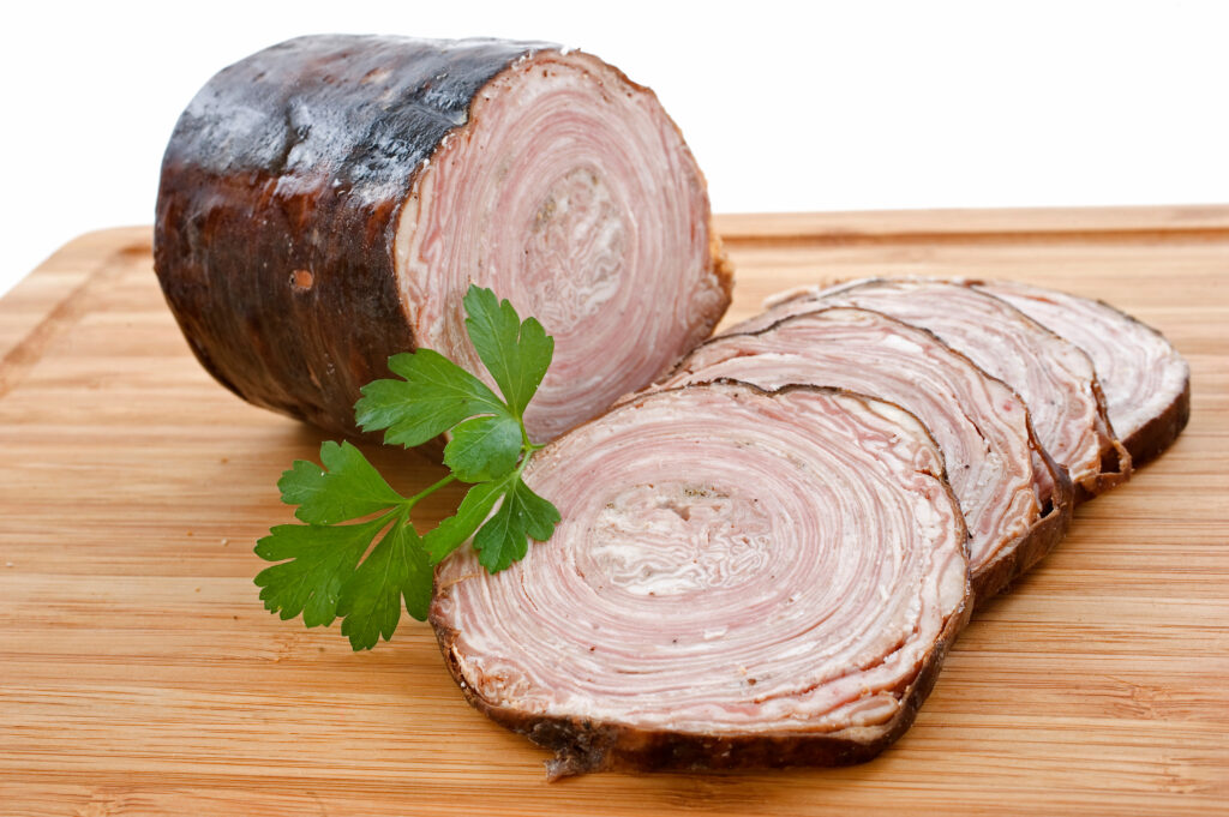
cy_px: 408
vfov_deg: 26.9
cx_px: 614
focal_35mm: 50
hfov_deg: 39.6
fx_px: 1706
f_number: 14
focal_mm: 50
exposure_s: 1/125
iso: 400
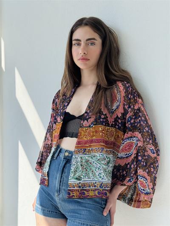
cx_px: 85
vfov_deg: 39.6
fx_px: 314
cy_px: 113
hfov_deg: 30.3
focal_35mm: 48
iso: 64
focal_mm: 6.76
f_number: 1.78
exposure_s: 1/2331
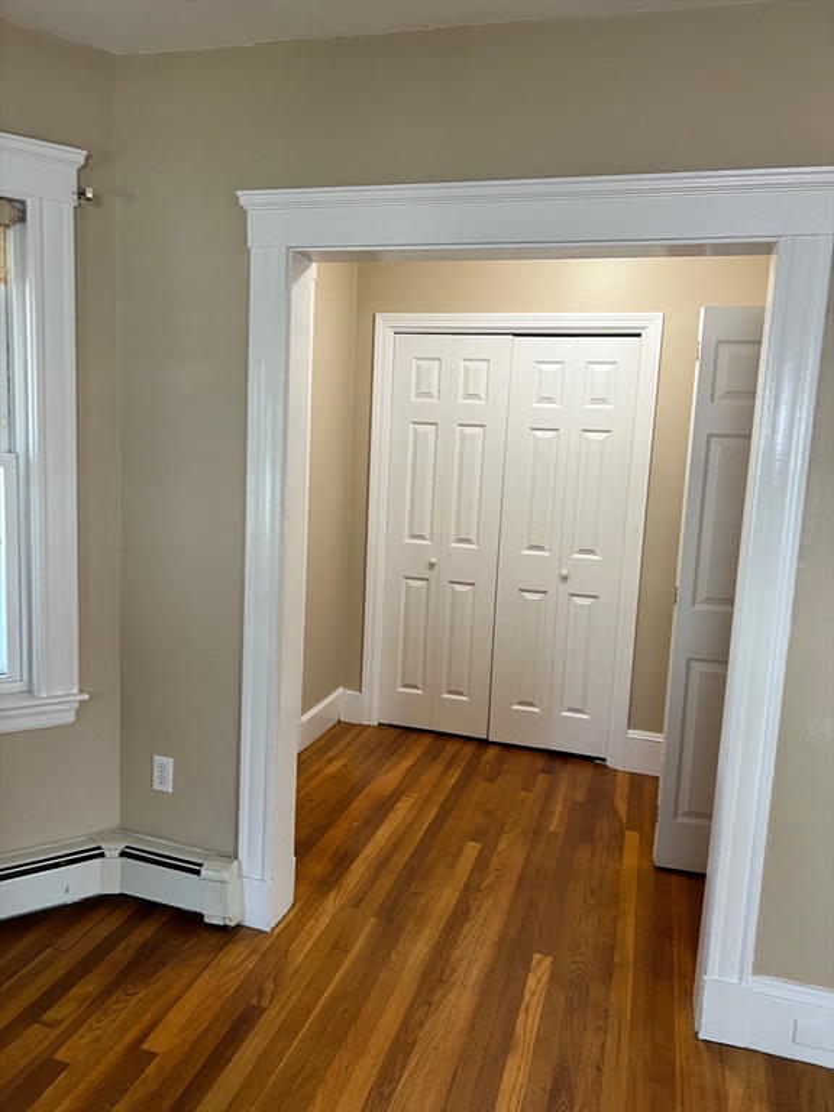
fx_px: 835
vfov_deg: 67.3
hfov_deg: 53.1
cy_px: 556
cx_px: 417
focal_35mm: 26
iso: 100
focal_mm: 5.7
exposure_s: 1/60
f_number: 1.5
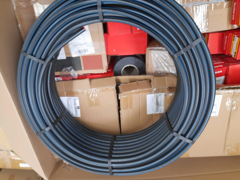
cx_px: 120
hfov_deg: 69.4
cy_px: 90
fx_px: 173
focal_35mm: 25
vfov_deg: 54.9
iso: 400
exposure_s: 1/33
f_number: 2
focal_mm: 4.6
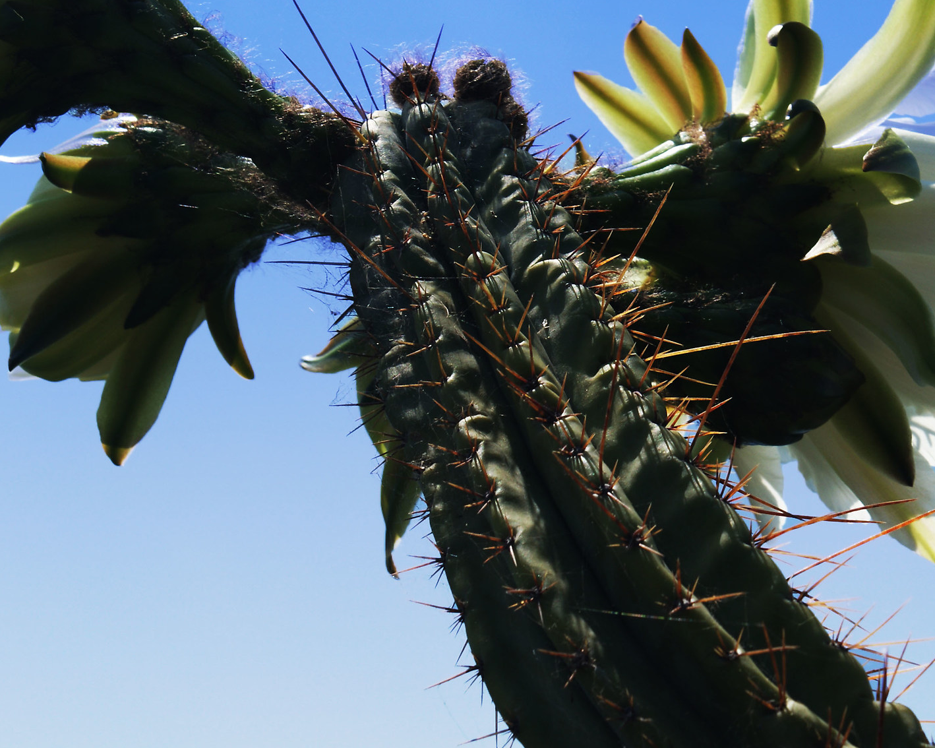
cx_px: 564
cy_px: 290
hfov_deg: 11.5
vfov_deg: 9.2
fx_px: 4621
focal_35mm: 167
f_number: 13
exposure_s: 1/160
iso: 100
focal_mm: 70
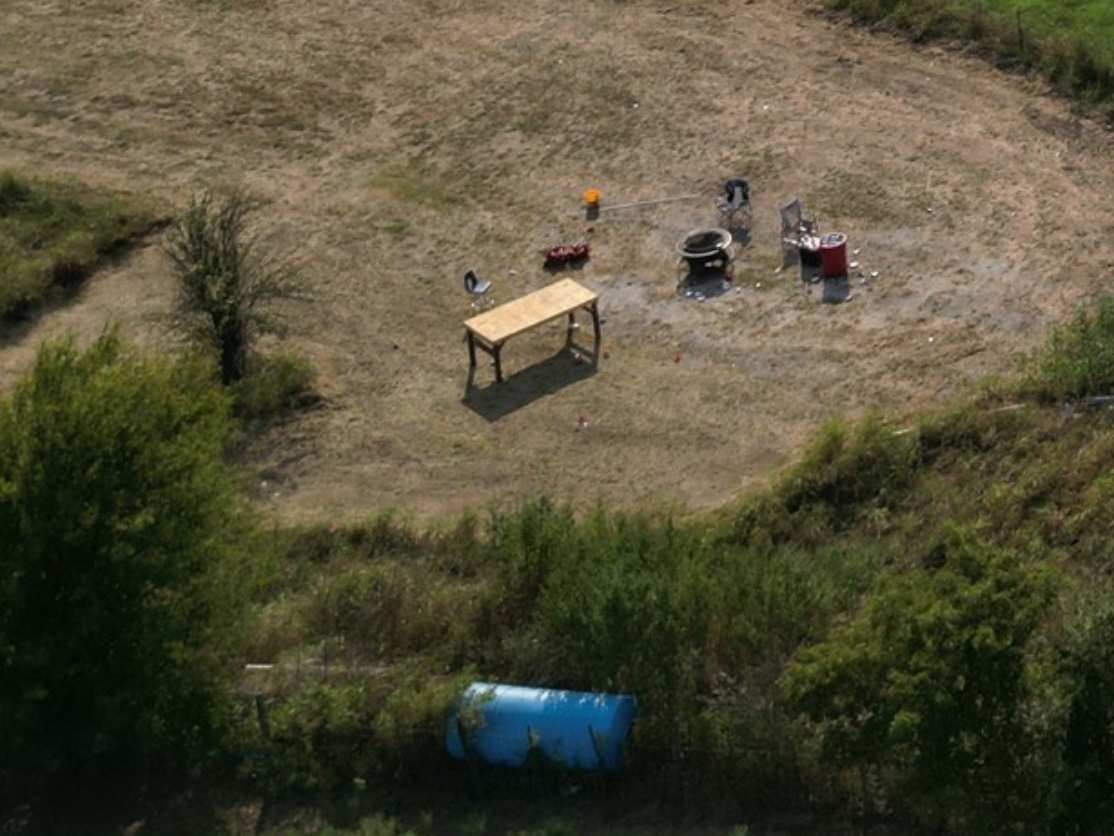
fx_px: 2576
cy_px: -270
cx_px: 1451
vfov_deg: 17.3
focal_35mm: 80
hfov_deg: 21.9
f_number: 1.7
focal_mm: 6.72
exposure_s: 1/4000
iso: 110
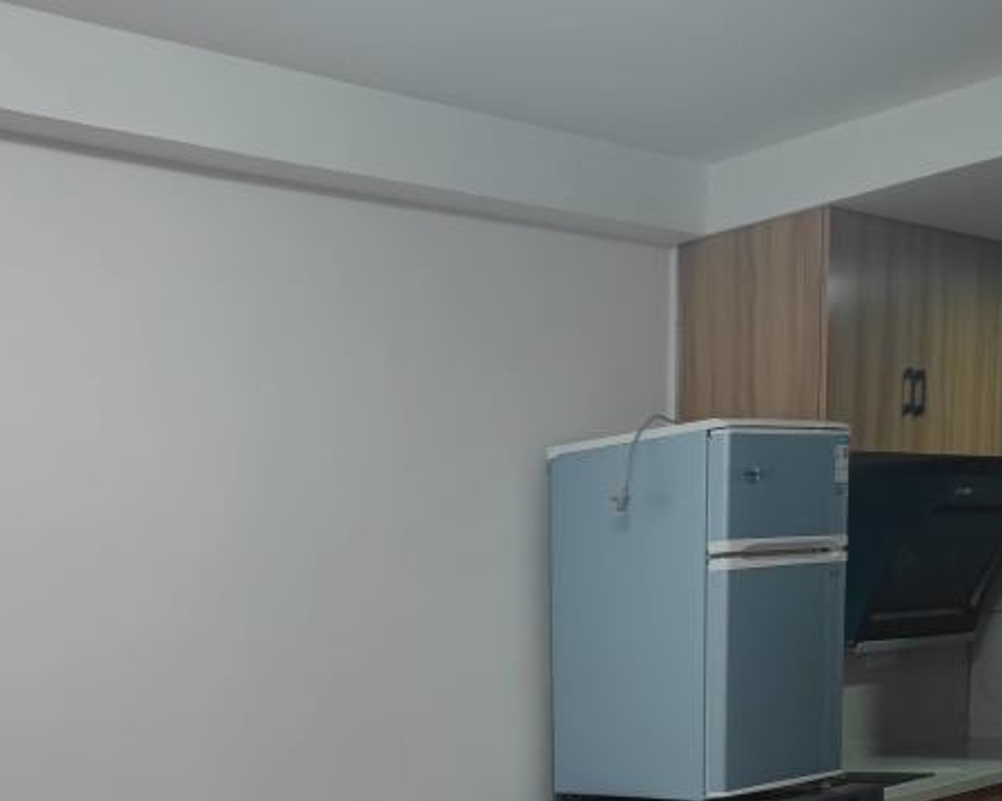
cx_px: 171
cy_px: 956
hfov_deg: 21.4
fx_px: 2610
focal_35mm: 88
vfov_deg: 16.7
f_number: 1.95
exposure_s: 1/100
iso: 67
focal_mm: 7.59
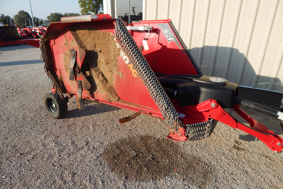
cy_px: 94
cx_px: 142
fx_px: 181
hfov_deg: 76.1
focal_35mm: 23
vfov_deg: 55.1
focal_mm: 4
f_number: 3
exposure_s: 1/1500
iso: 125
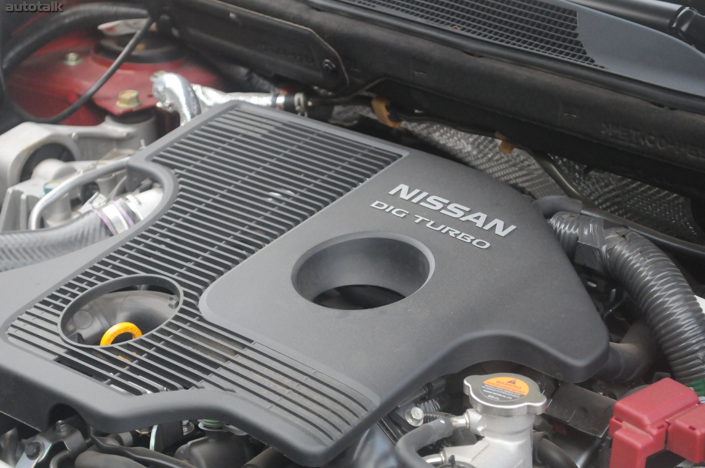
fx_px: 1614
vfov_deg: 16.5
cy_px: 234
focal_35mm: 82
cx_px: 352
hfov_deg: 24.6
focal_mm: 55
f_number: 5.6
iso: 2000
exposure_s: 1/80
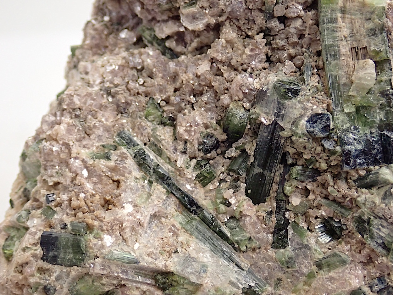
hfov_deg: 27.4
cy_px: 148
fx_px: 806
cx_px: 196
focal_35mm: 71
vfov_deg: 20.7
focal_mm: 12.73
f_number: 3.9
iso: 640
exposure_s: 1/60
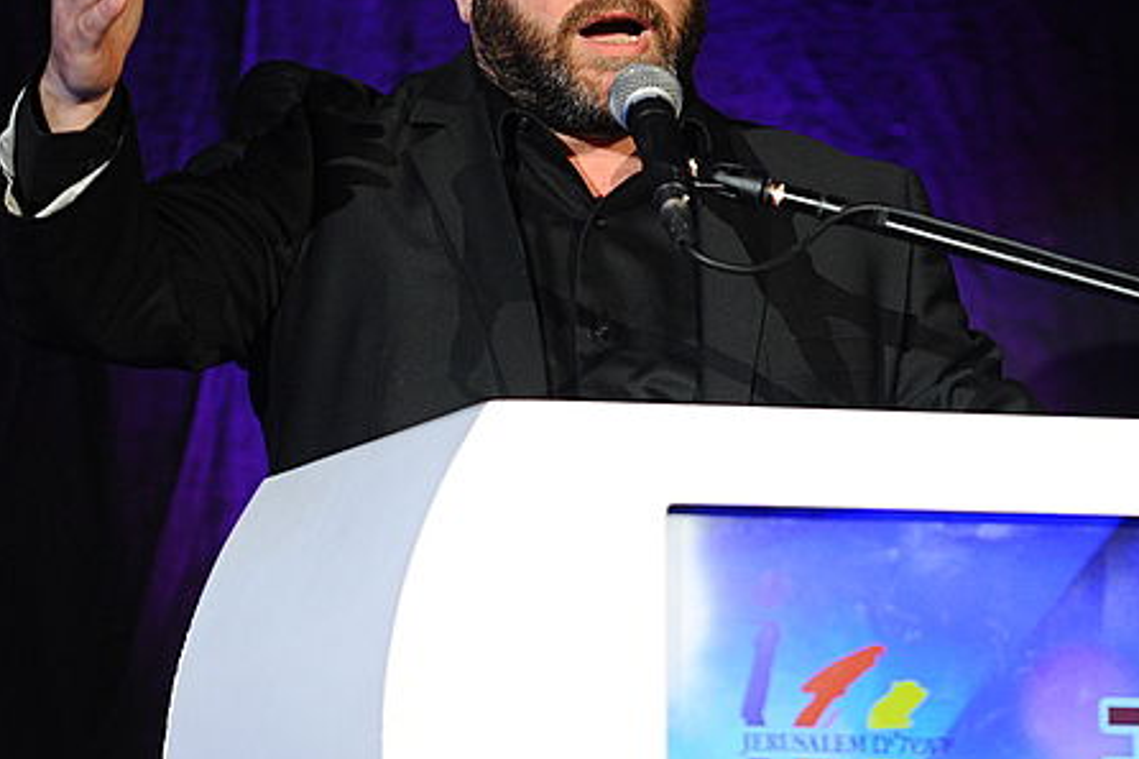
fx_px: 10215
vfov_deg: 4.3
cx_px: 792
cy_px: 346
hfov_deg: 6.4
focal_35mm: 323
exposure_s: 1/400
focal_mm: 180
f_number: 2.8
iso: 1600
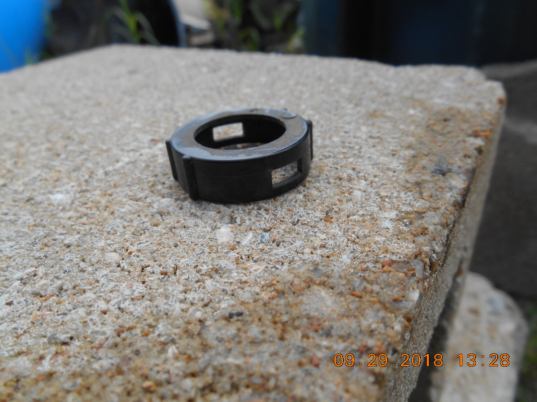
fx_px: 403
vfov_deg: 53.1
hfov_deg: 67.3
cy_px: 201
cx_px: 268
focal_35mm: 26
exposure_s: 1/800
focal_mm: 4.7
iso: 80
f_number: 3.4
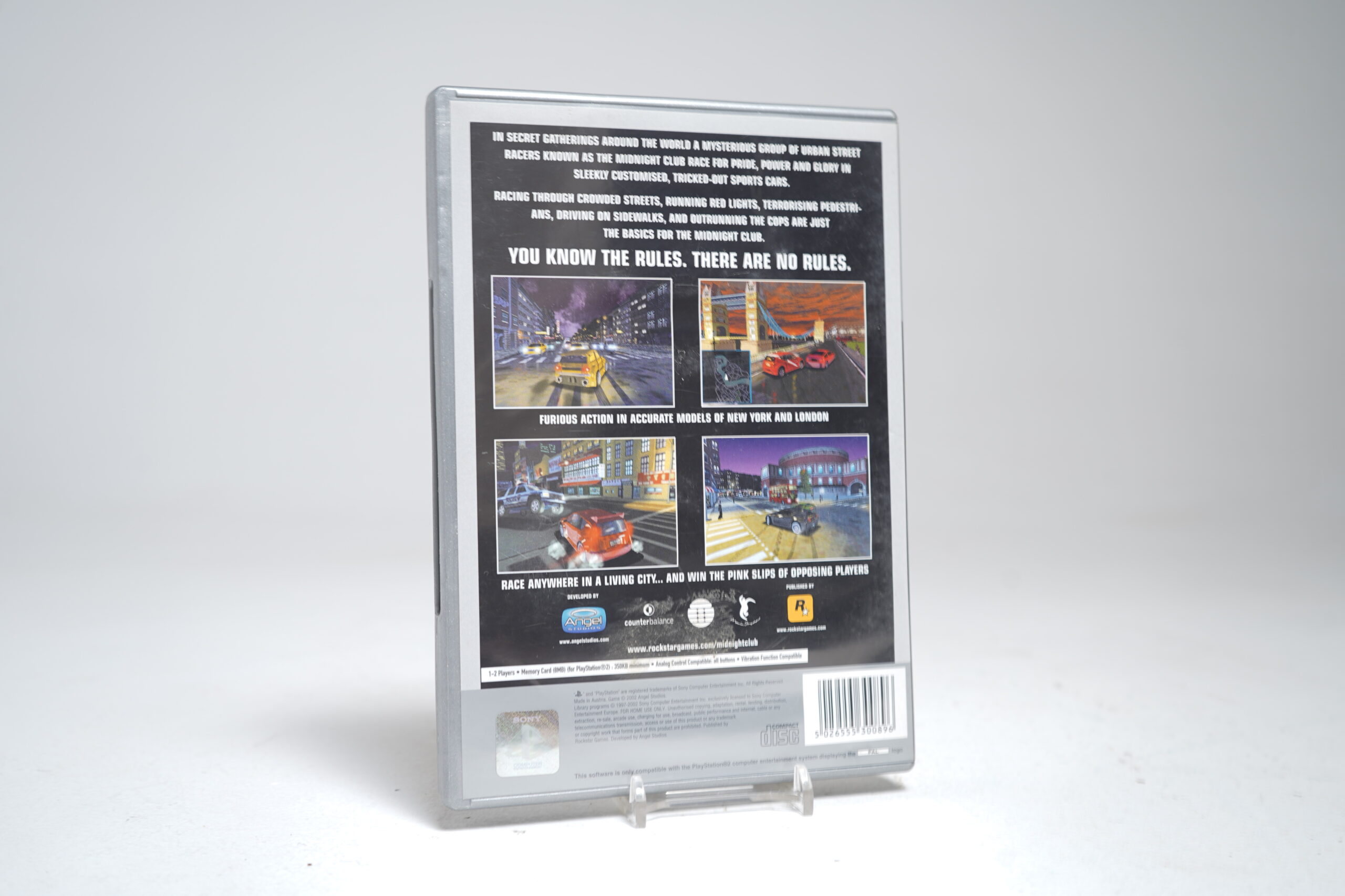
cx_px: 672
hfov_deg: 50.7
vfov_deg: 35.1
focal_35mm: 38
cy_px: 448
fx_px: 1420
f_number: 5.6
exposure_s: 1/3
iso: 64
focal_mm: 38
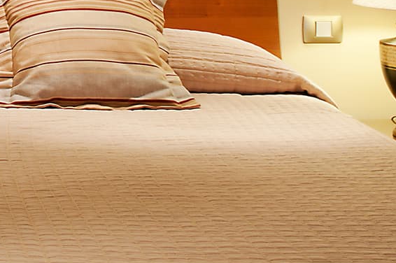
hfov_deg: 19.1
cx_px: -78
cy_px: -116
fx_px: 1107
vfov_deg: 12.9
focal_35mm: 101
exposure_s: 1/2
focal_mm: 19
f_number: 8
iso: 100
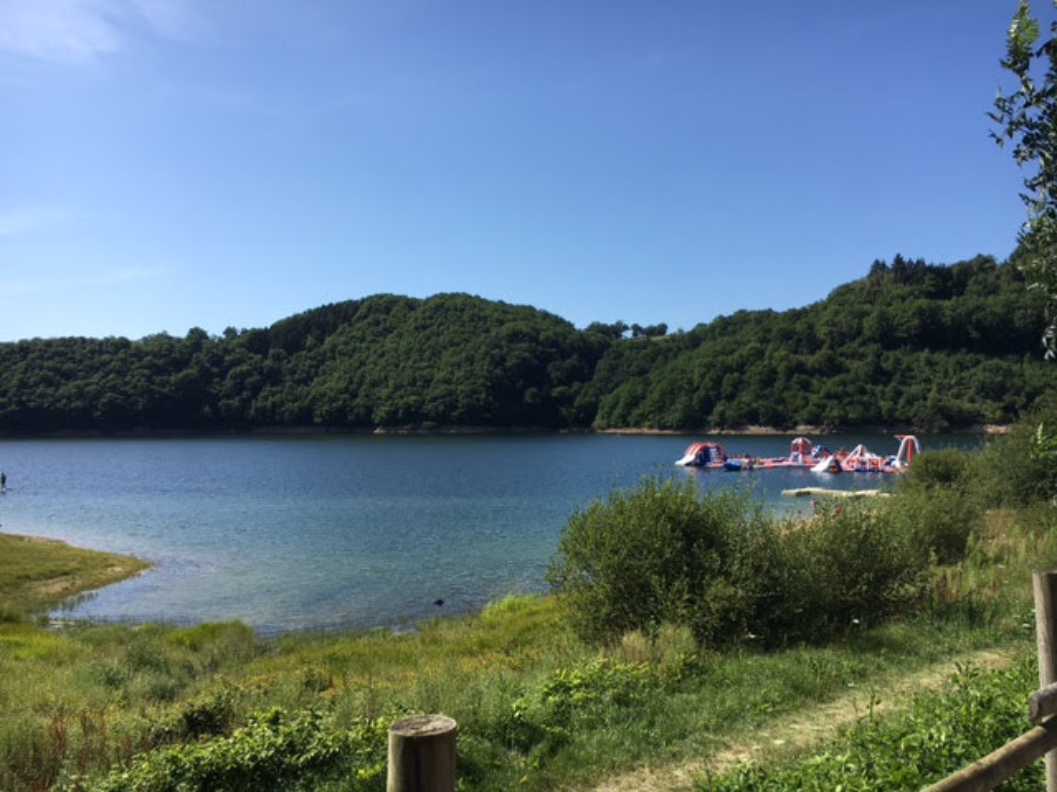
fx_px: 886
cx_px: 528
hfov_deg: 61.7
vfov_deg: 48.2
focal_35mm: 29
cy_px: 396
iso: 25
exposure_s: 1/1538
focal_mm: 4.15
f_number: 2.2
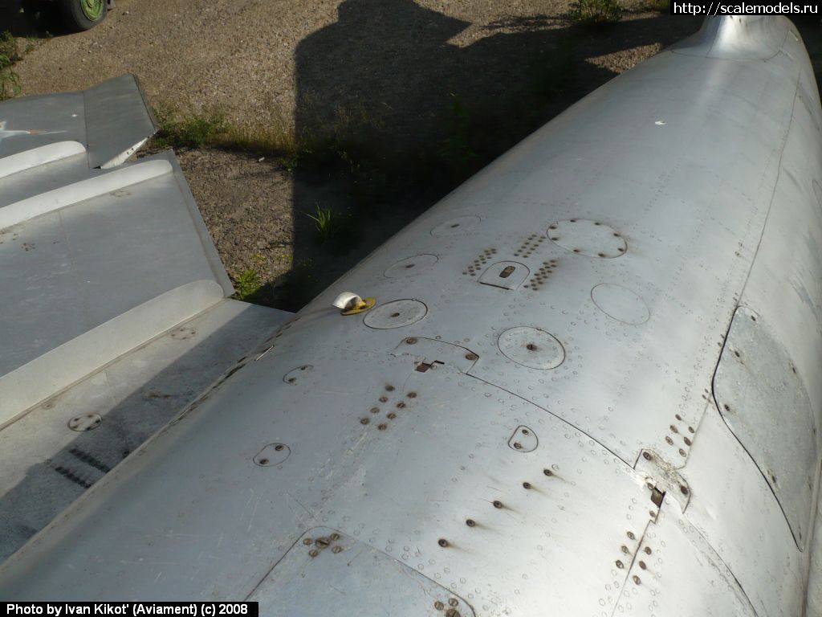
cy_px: 308
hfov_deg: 52.6
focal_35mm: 35
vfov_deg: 40.7
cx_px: 411
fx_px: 831
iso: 100
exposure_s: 1/400
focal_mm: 5.8
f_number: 8
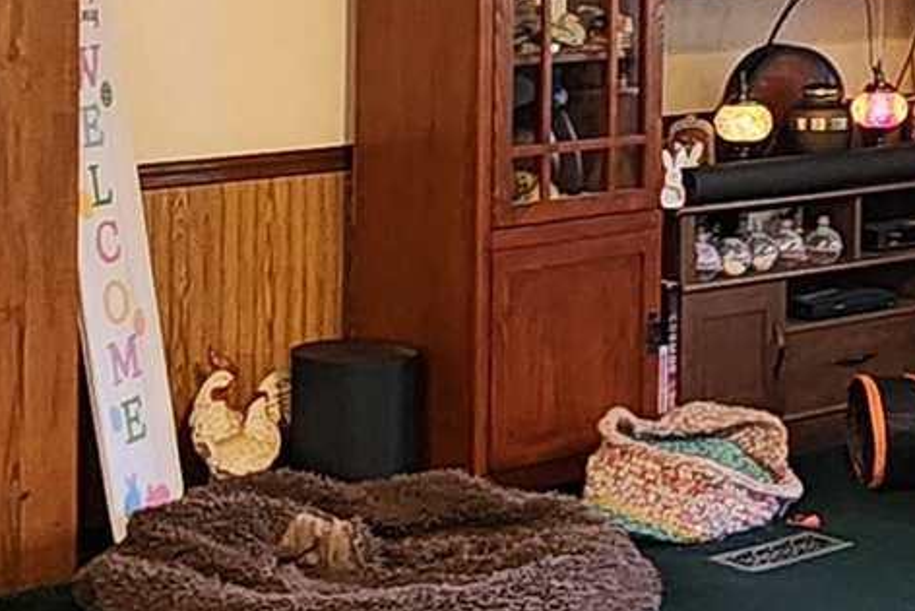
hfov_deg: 22.1
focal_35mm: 88
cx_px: 940
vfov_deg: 14.9
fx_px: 2237
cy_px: -178
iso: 320
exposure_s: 1/60
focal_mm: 2.2
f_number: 2.2
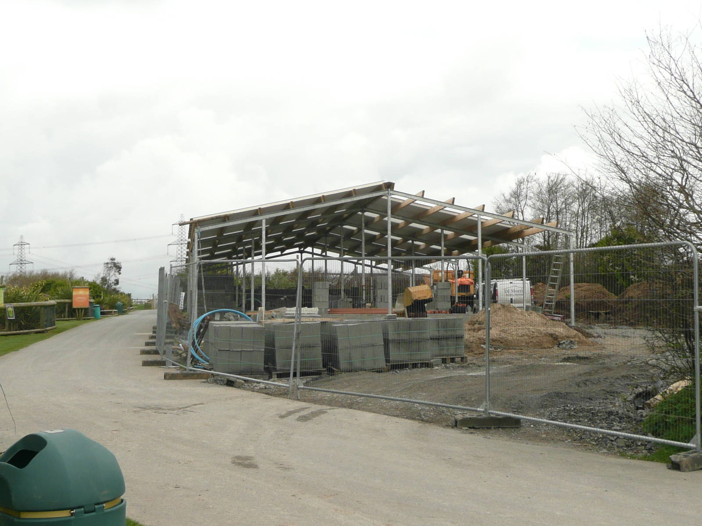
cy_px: 263
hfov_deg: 35.5
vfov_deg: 27.0
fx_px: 1095
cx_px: 351
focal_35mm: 54
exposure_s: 1/400
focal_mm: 5.8
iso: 100
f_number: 3.7
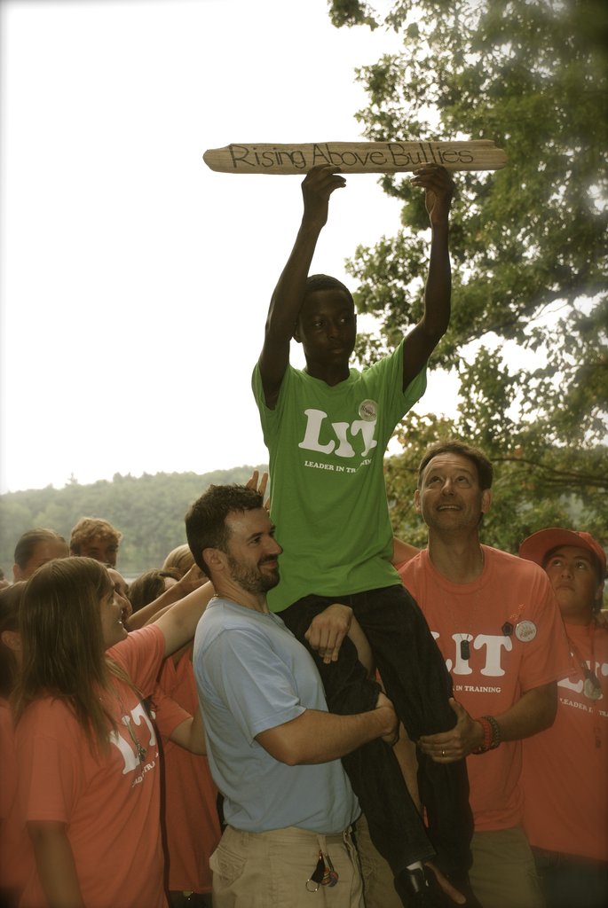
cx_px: 304
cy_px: 454
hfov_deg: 17.5
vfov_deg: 26.0
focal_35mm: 78
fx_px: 1971
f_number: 5
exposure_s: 1/180
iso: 400
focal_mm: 52
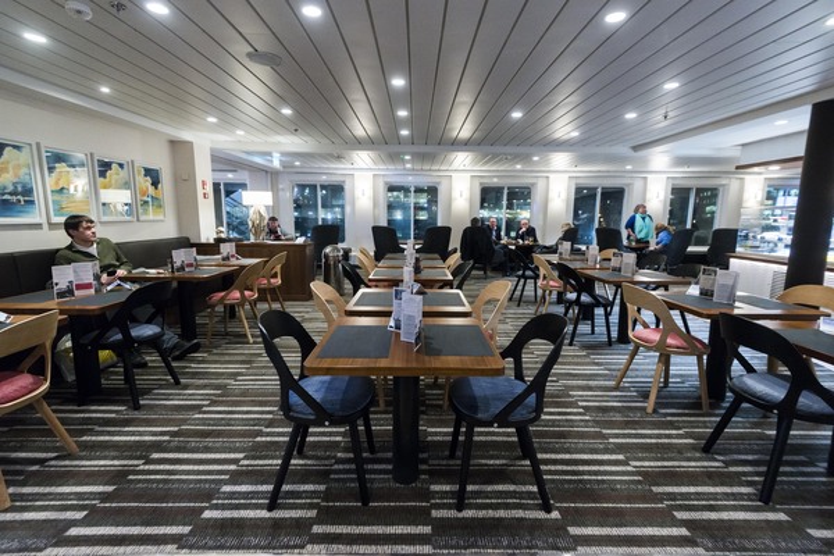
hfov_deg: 96.7
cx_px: 417
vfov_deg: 73.7
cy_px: 278
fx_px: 371
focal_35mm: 16
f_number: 6.3
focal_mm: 16
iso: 1600
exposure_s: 1/25
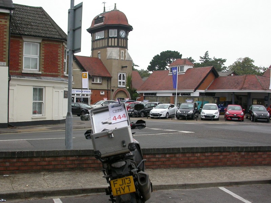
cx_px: 136
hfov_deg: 49.0
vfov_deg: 37.7
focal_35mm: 38
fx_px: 297
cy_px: 102
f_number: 4.7
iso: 100
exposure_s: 1/125
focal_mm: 7.85
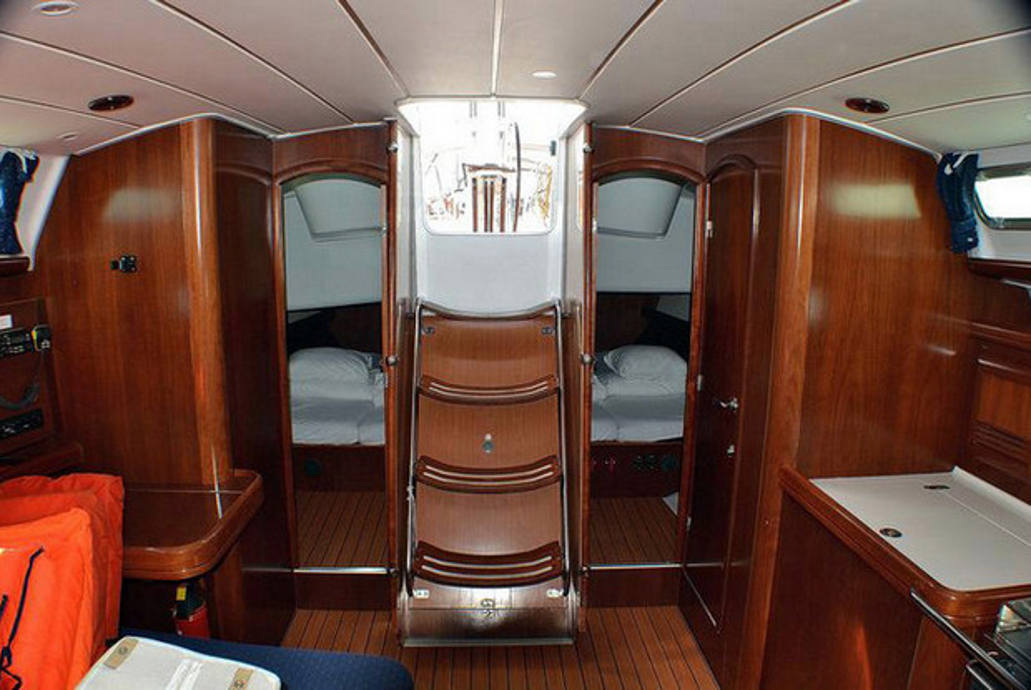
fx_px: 860
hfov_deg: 61.9
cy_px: 345
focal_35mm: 30
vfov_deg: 43.7
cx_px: 516
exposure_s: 1/60
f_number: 8
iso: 360
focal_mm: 20
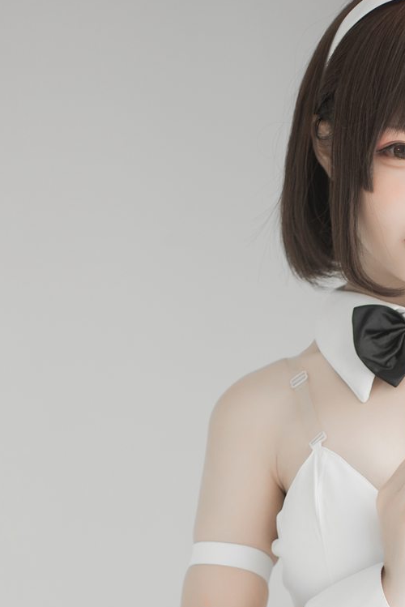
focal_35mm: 84
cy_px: 453
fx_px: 1416
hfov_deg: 15.9
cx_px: 419
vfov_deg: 23.9
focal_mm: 35
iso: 125
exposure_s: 1/50
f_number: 2
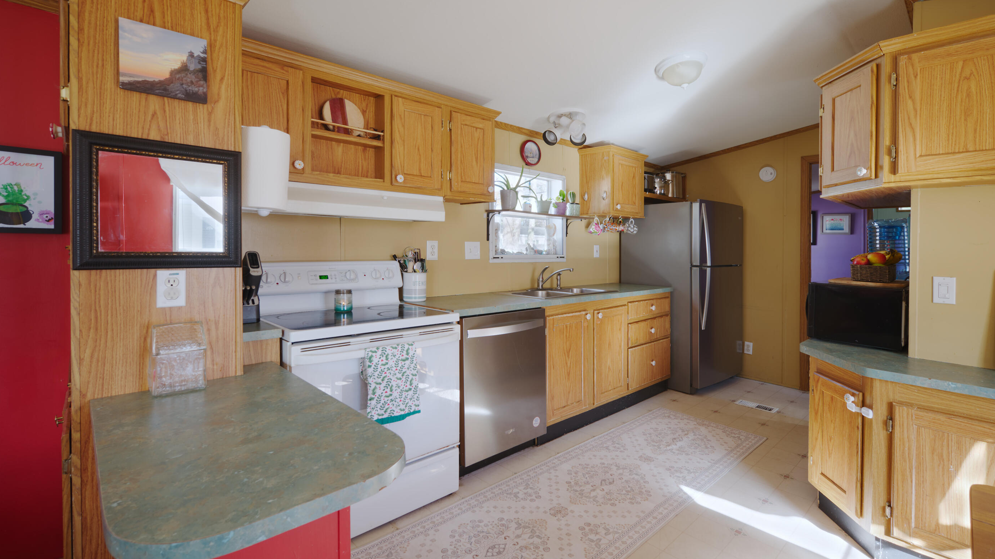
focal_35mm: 17
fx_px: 449
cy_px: 274
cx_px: 528
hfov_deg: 95.8
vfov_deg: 63.9
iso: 250
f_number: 7.1
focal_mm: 15
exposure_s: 1/13
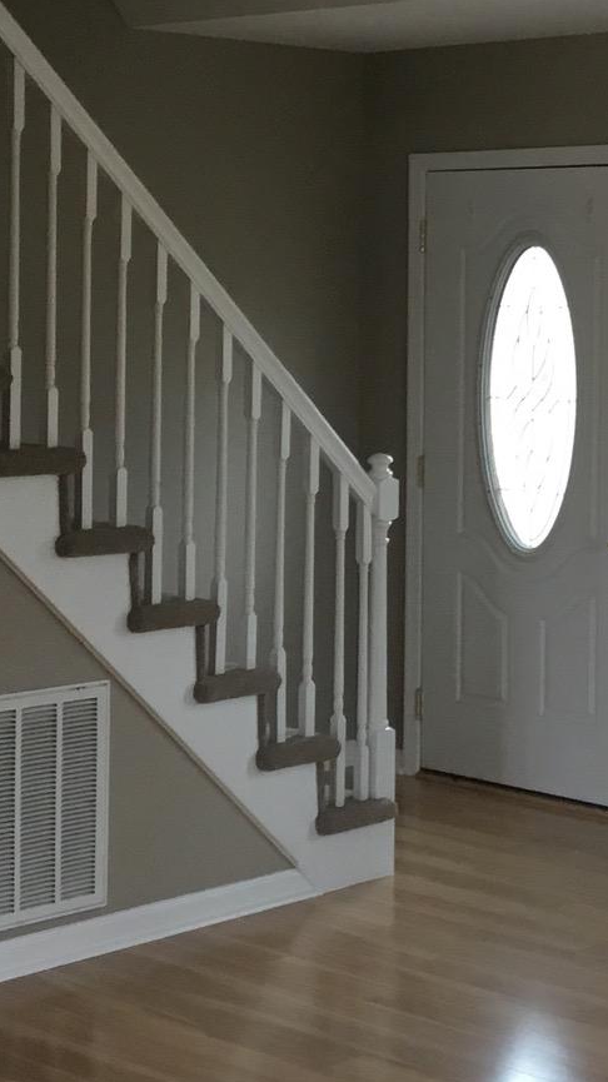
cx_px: 335
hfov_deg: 15.1
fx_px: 2295
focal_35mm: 80
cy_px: 375
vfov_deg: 26.4
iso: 50
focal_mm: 3.3
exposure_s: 1/30
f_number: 2.4
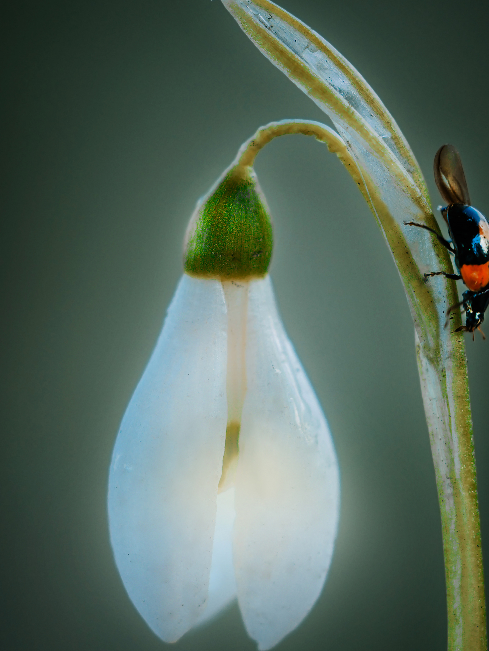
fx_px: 3484
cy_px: 375
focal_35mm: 185
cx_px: 249
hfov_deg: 8.0
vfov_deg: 10.7
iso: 100
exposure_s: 1/80
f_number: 2.8
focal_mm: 60
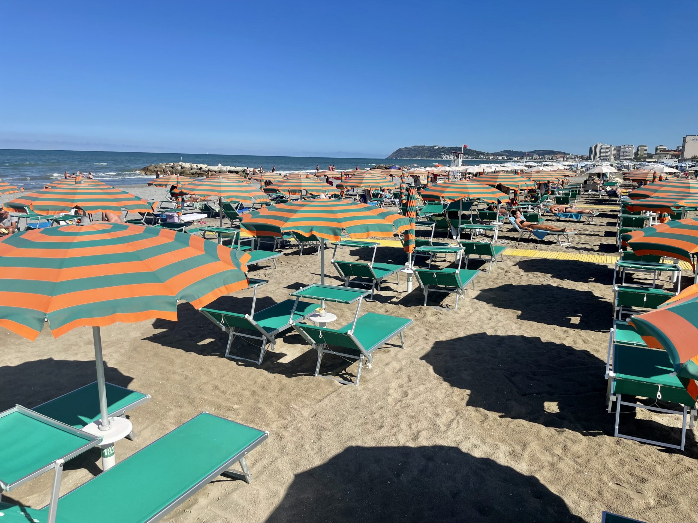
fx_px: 524
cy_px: 262
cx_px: 349
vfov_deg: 53.1
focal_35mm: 26
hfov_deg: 67.3
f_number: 1.6
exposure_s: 1/4831
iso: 32
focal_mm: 4.2
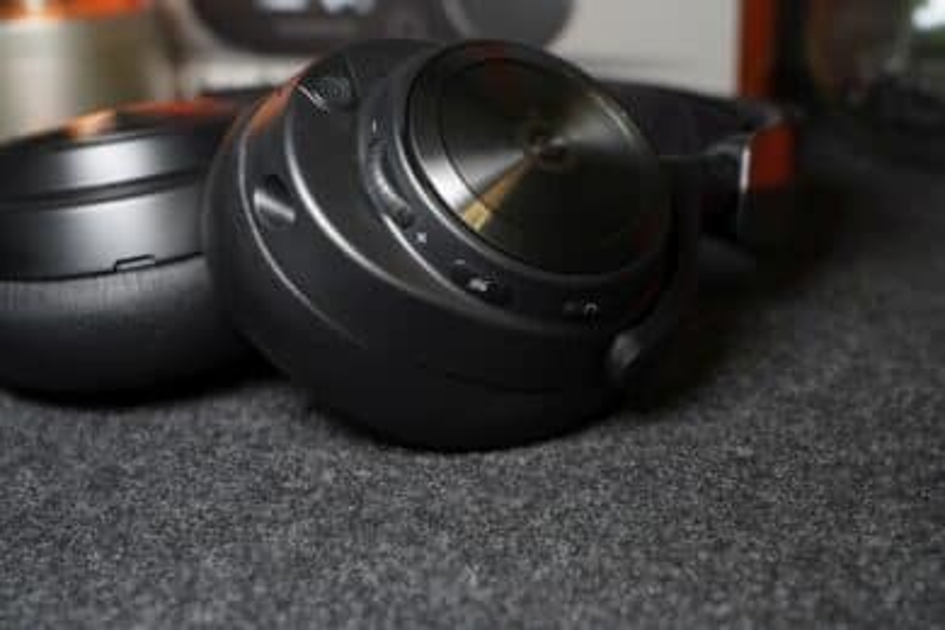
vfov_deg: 25.5
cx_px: 472
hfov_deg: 37.5
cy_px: 315
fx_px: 1391
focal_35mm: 53
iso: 1250
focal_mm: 53
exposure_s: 1/60
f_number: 6.3
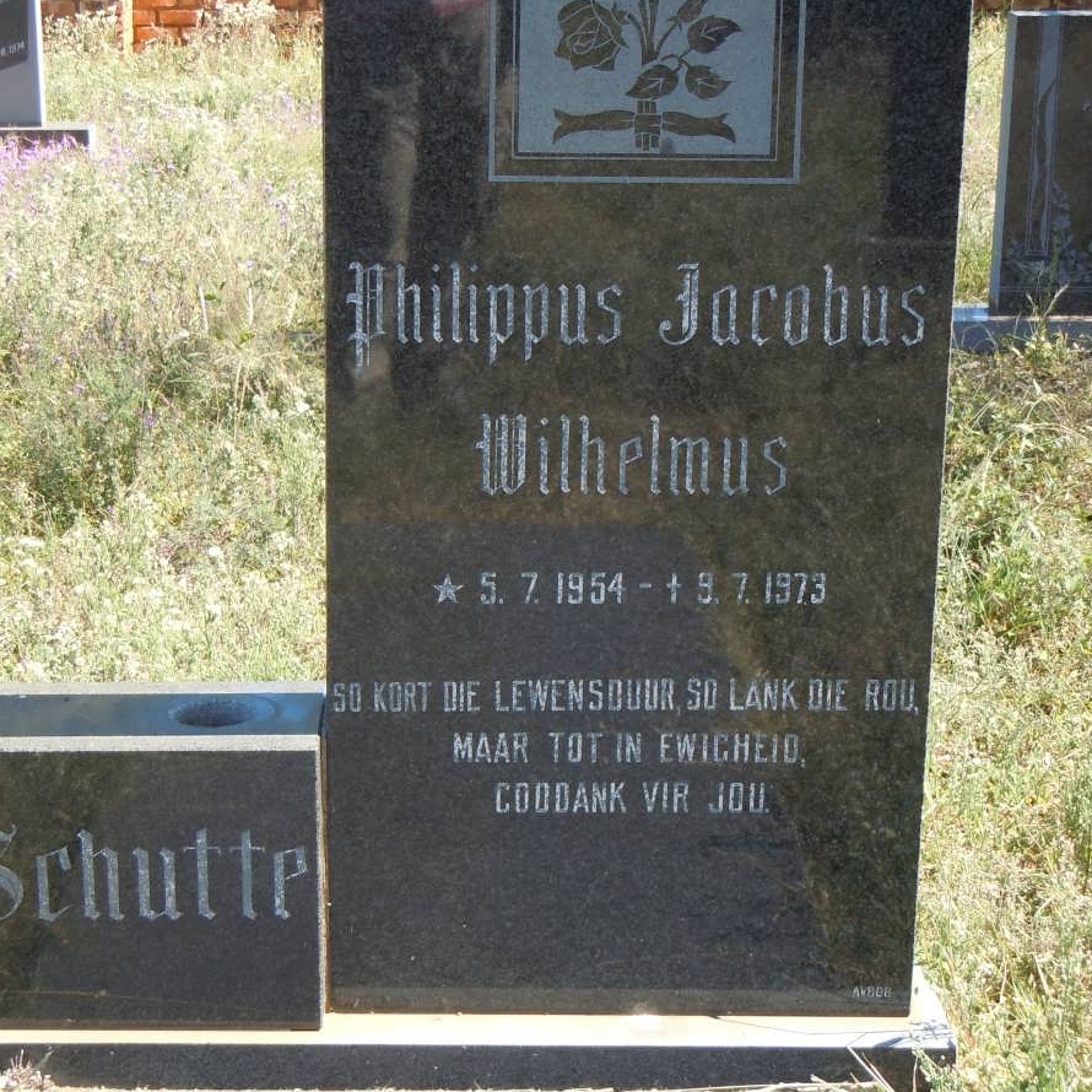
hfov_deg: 21.4
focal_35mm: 81
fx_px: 2891
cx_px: 423
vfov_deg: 21.4
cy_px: 547
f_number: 4.1
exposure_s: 1/320
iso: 200
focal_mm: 12.2
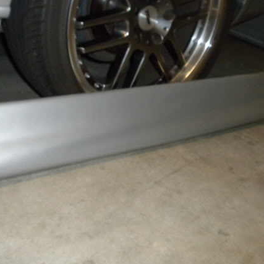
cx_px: 126
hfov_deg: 34.7
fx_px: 423
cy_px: 133
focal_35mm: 49
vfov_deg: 34.7
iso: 400
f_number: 3.5
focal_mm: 6.6
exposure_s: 1/30
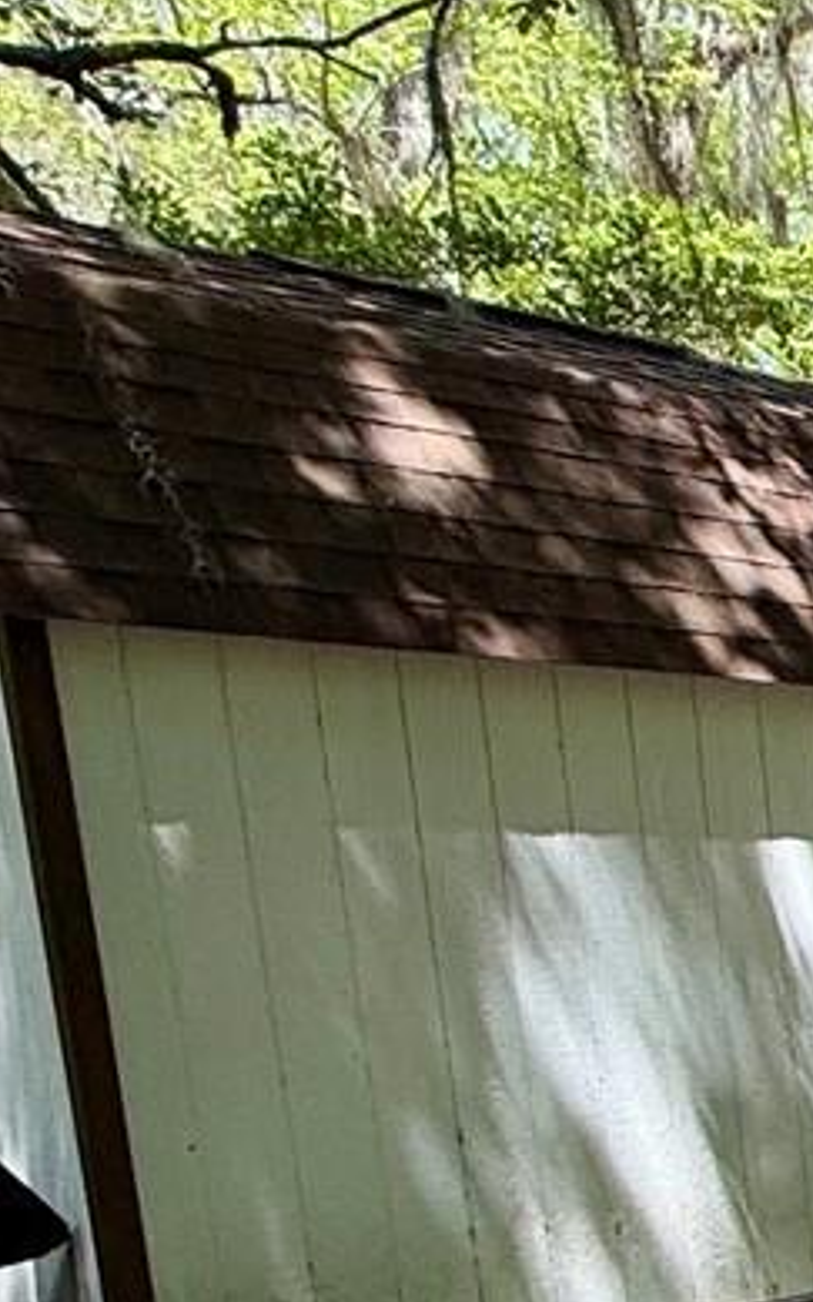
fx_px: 2163
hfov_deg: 14.1
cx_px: 1977
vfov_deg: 31.1
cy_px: 1289
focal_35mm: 61
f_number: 2.2
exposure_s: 1/502
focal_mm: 2.22
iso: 64
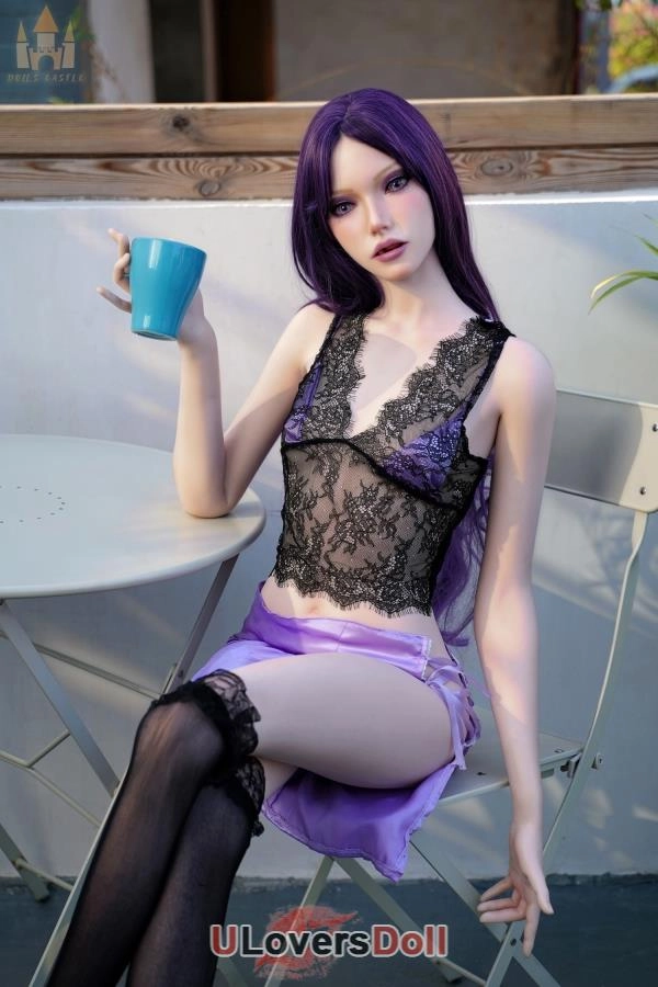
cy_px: 494
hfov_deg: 18.2
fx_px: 2056
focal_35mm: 75
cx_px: 329
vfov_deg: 27.0
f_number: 4.5
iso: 50
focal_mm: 75
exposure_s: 1/80
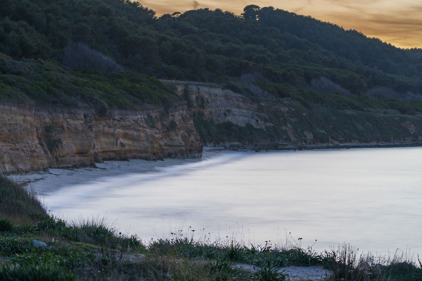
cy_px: 163
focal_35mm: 123
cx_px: 250
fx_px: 1442
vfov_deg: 11.1
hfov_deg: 16.6
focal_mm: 100
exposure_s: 30
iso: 400
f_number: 5.6
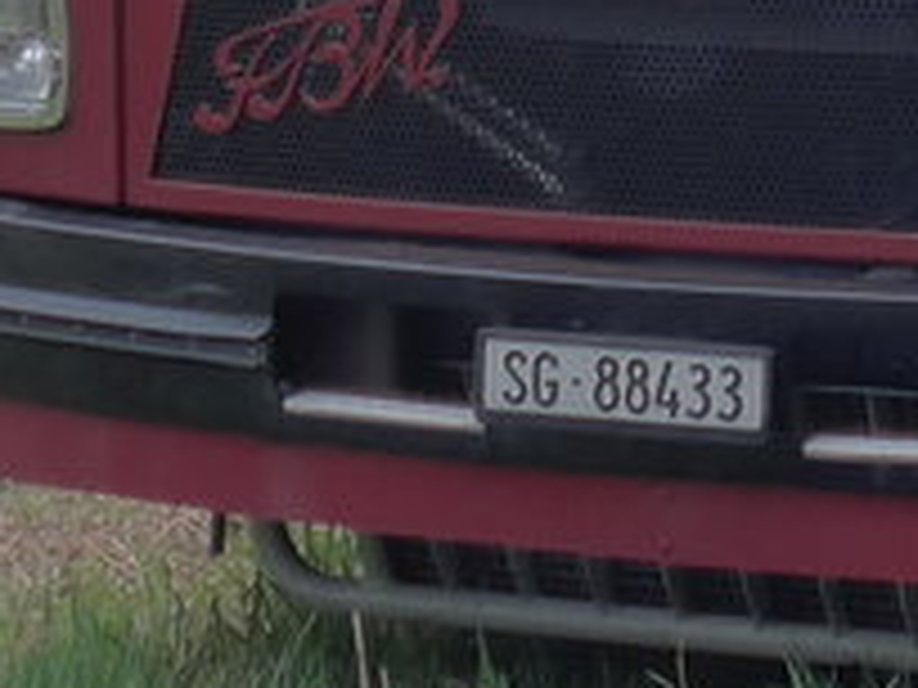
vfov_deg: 6.2
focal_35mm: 229
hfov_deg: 8.6
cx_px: 1035
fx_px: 6073
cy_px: -899
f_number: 2.5
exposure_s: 1/250
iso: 160
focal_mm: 8
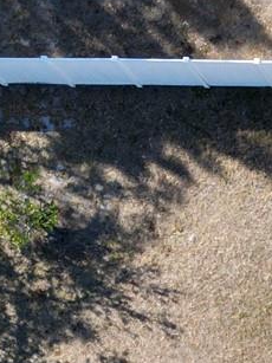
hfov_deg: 10.8
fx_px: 1311
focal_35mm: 125
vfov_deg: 15.0
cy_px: 479
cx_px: 558
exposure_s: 1/2000
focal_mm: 6.72
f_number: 1.7
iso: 120
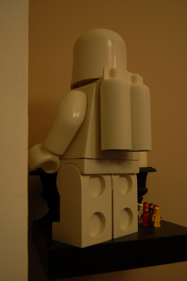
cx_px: 94
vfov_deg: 55.1
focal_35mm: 34
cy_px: 140
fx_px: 269
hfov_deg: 38.3
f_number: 3.8
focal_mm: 23
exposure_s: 1/6
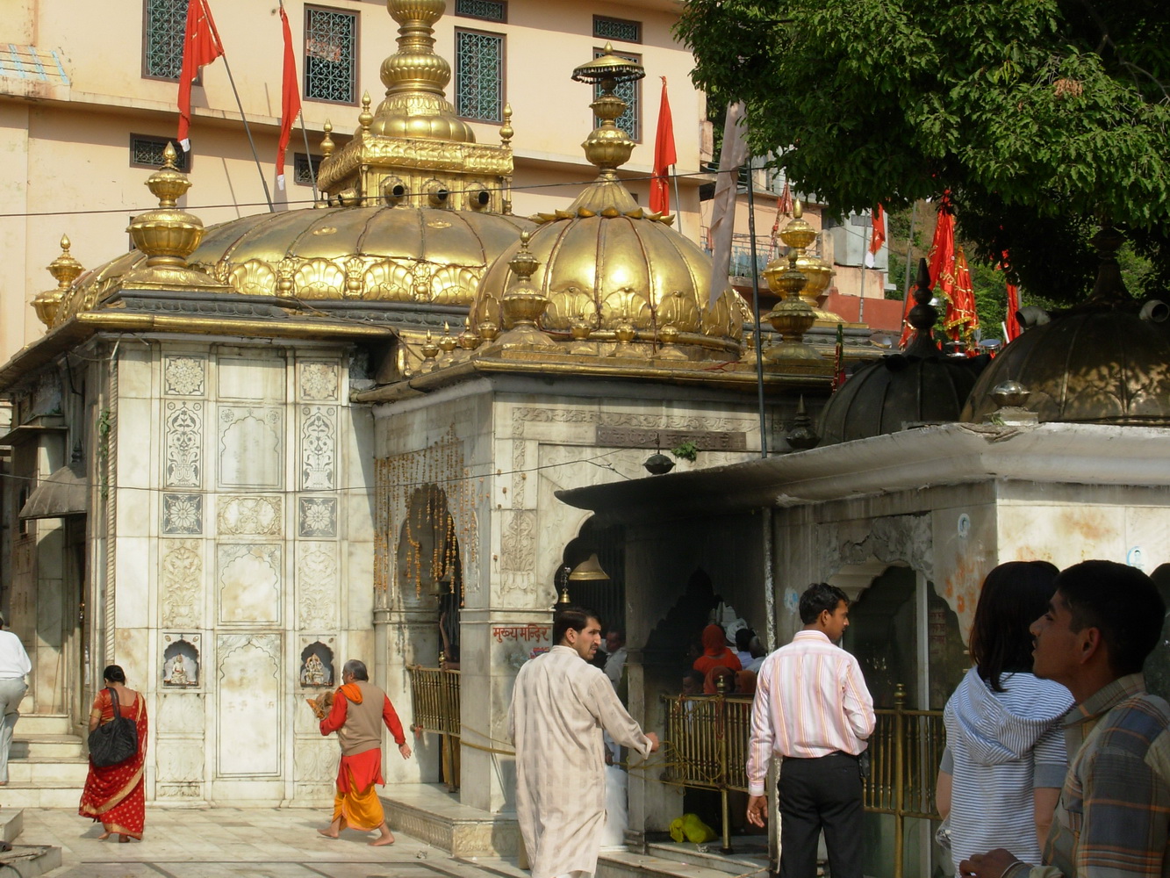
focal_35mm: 76
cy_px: 439
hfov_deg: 25.7
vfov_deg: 19.4
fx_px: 2569
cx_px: 585
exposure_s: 1/362
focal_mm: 12.5
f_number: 6.1
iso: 50
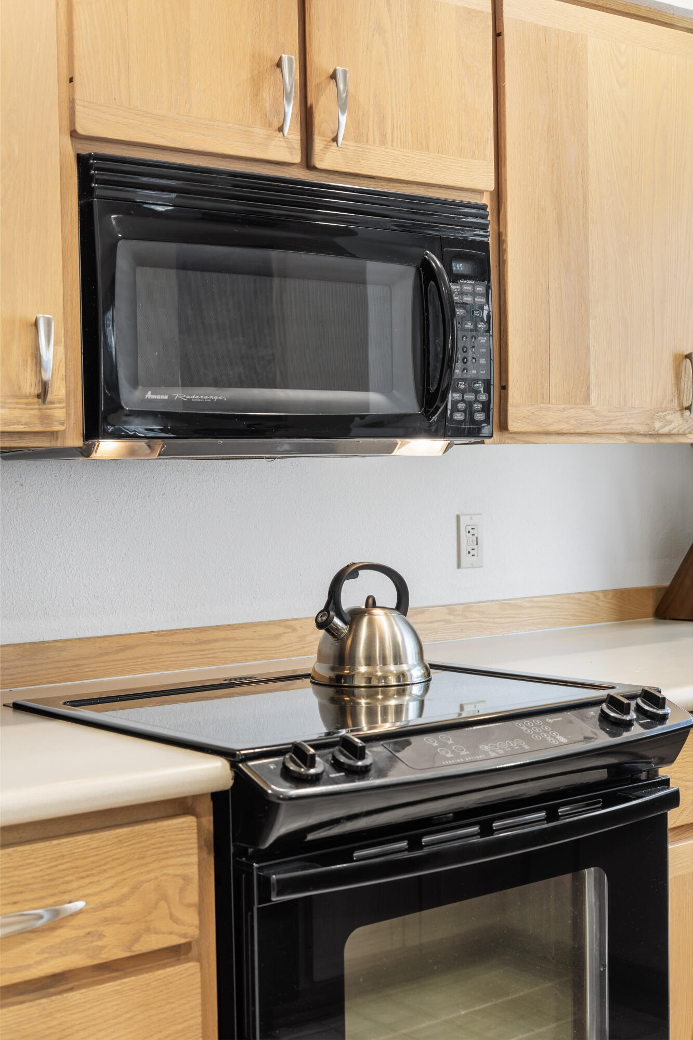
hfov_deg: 27.0
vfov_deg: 39.6
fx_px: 1444
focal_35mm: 50
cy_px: 520
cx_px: 346
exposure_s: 1/5
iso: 100
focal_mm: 50
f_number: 5.6
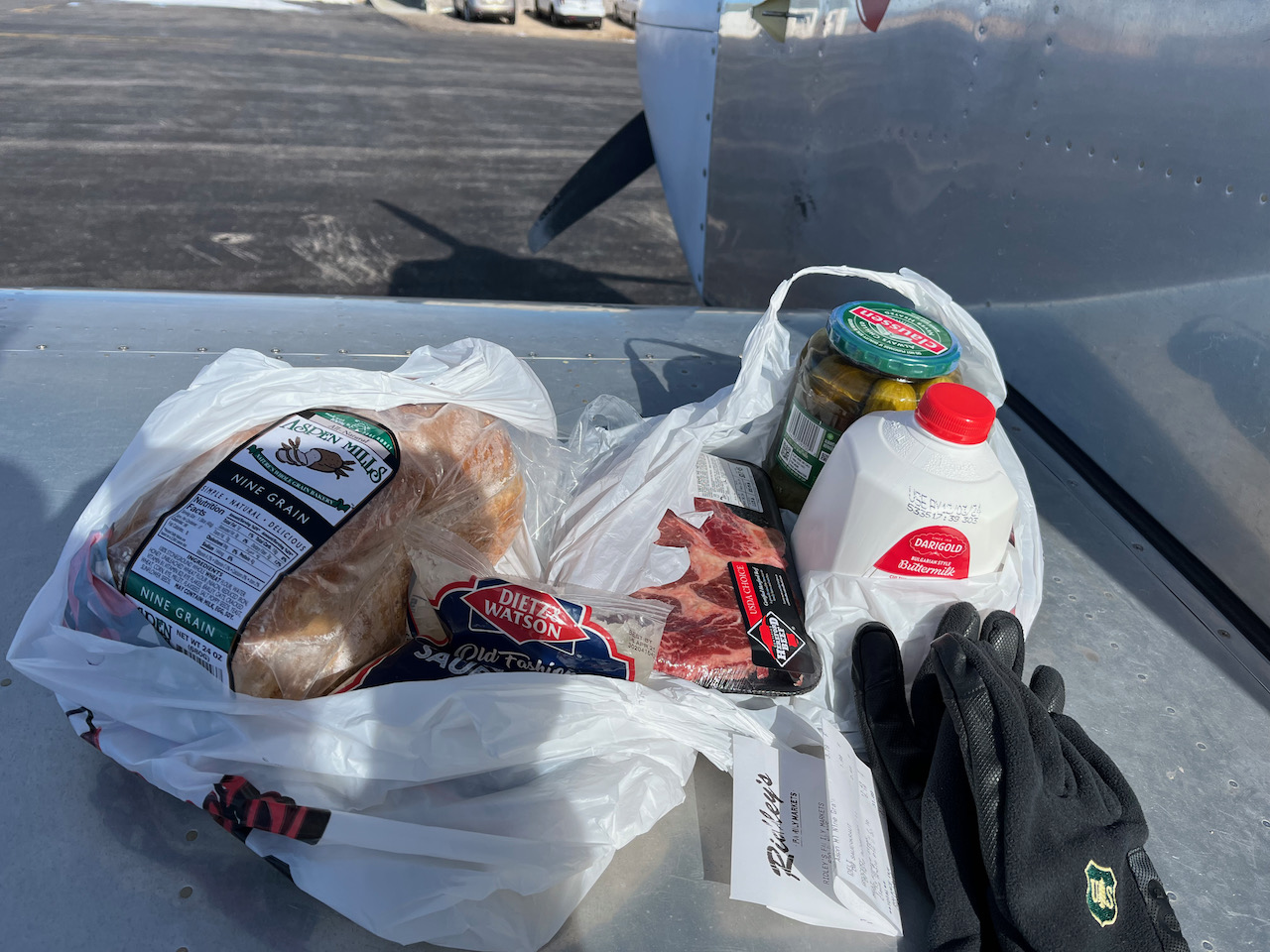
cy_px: 476
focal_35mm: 26
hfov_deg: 67.3
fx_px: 954
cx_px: 635
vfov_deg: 53.1
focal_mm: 5.1
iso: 50
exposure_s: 1/5556
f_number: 1.6
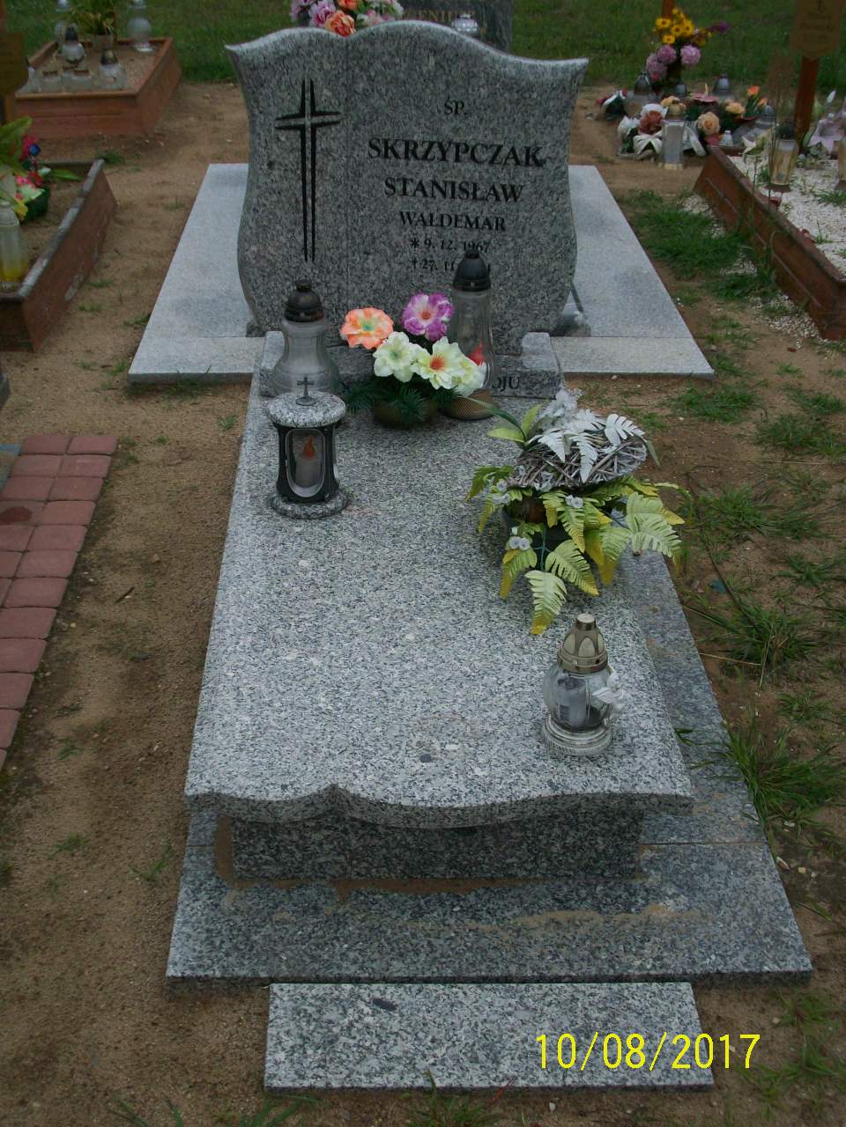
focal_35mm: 46
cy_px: 564
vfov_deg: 41.2
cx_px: 423
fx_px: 1499
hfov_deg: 31.5
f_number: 6.3
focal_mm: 7.6
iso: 80
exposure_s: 1/285
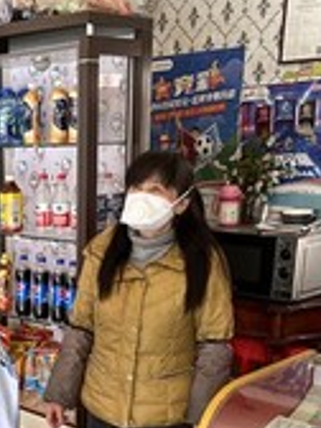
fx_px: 767
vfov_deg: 30.0
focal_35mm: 62
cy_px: 377
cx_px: -3
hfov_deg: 22.7
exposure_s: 1/104
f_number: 1.6
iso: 125
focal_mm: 5.1
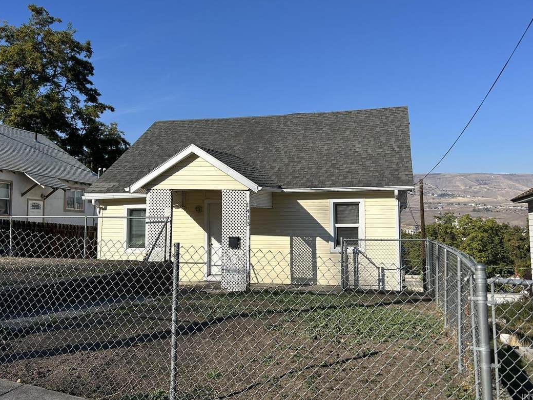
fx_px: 493
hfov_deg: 56.8
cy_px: 184
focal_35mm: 32
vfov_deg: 44.1
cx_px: 268
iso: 50
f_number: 1.5
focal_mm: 5.7
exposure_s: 1/5319
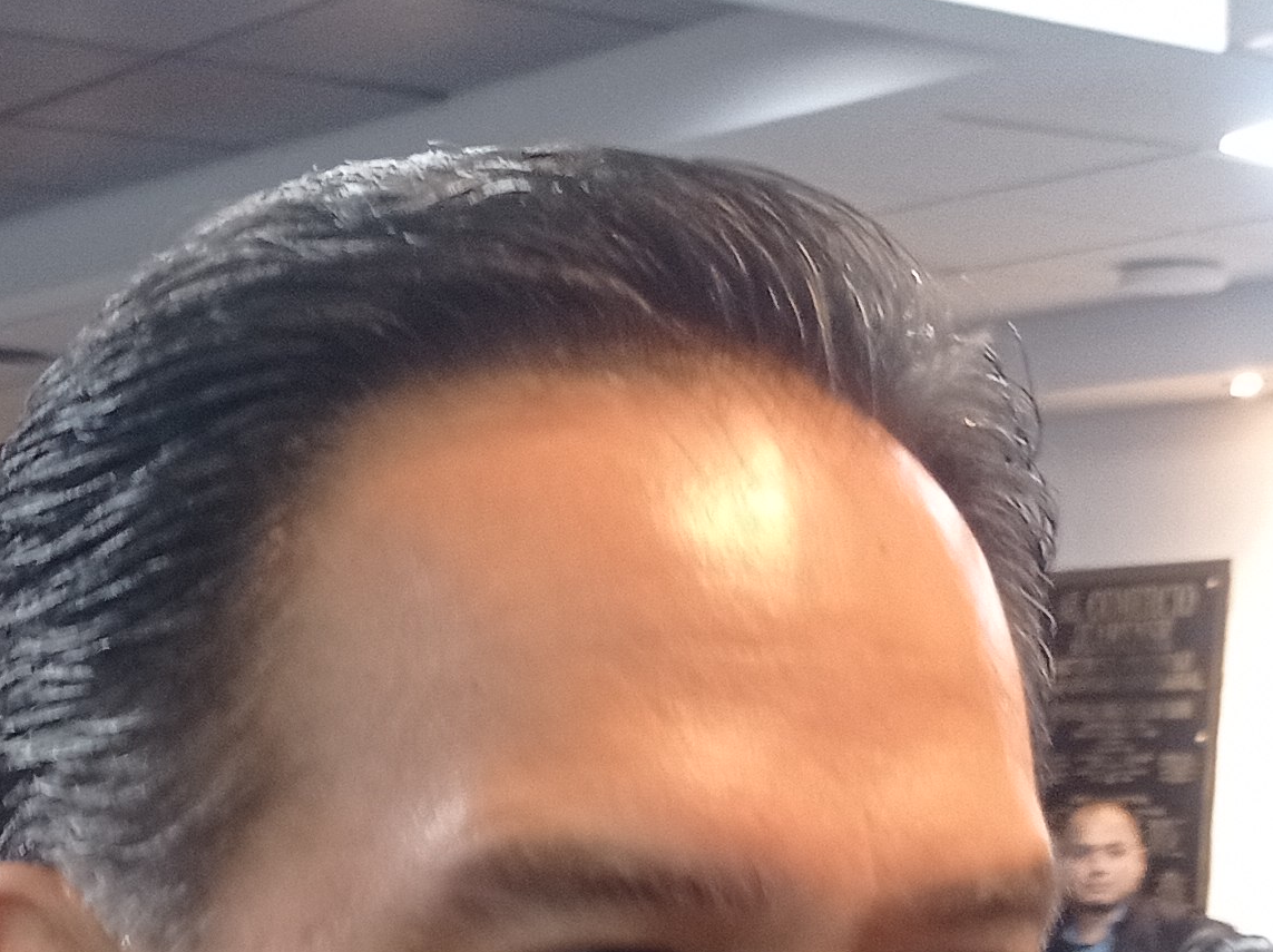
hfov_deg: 20.0
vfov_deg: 13.8
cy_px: 1564
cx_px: 388
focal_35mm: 98
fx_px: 3601
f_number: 1.79
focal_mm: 4.7
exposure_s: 1/30
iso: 283
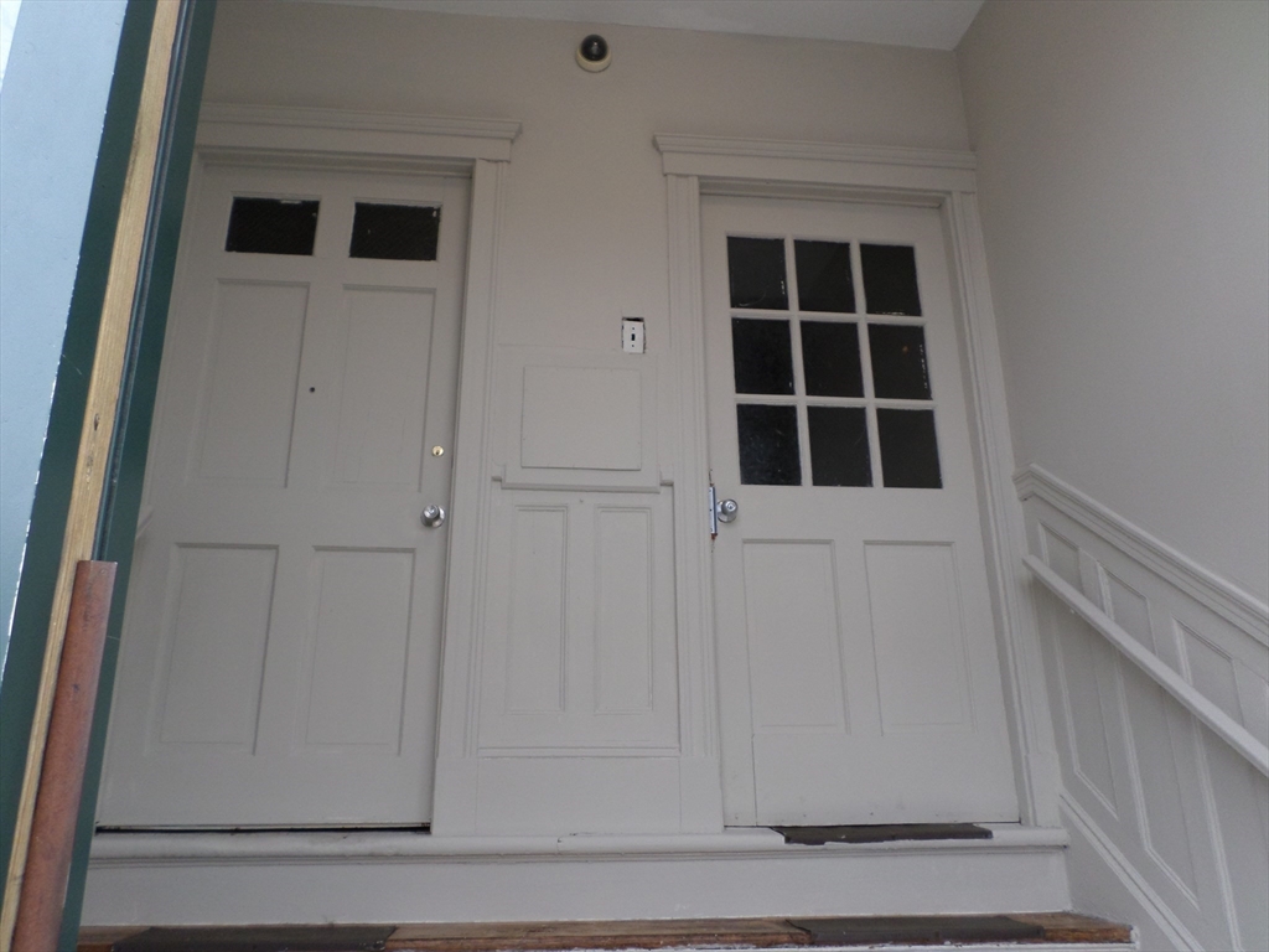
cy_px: 476
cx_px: 634
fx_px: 916
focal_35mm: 25
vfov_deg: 54.9
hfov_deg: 69.4
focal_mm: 4.5
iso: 80
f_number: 2.5
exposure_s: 1/60
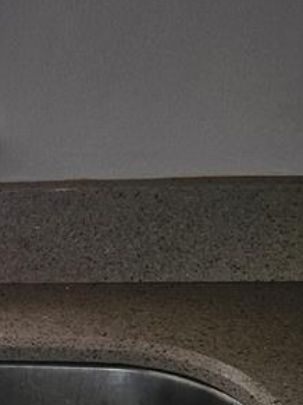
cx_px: -311
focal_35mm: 95
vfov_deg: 20.6
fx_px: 1110
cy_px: 281
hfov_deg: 13.3
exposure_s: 1/120
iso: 40
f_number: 1.8
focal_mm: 5.4
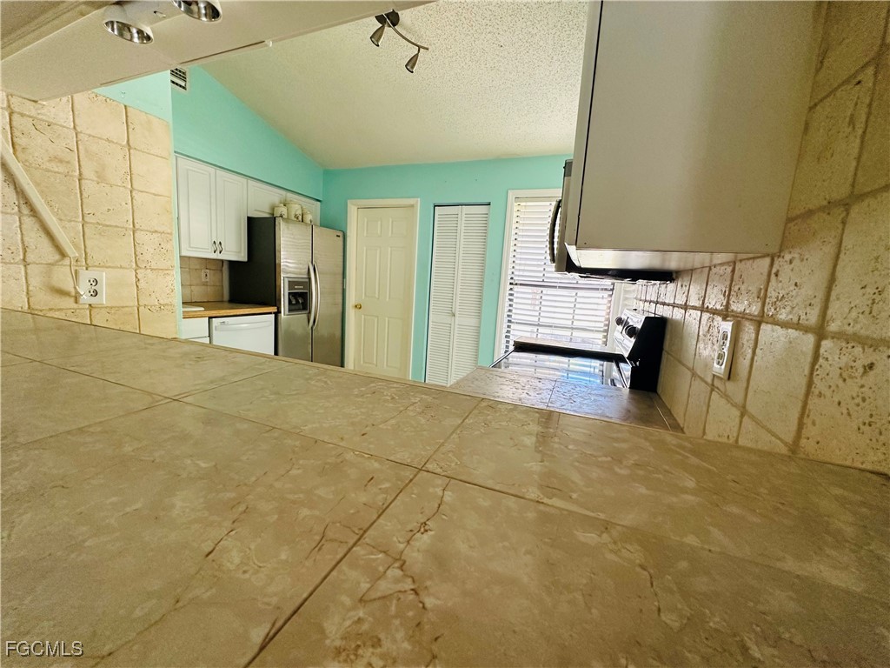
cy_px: 334
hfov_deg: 102.1
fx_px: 360
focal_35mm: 14
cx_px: 445
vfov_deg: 85.7
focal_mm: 2.22
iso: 250
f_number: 2.2
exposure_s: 1/99
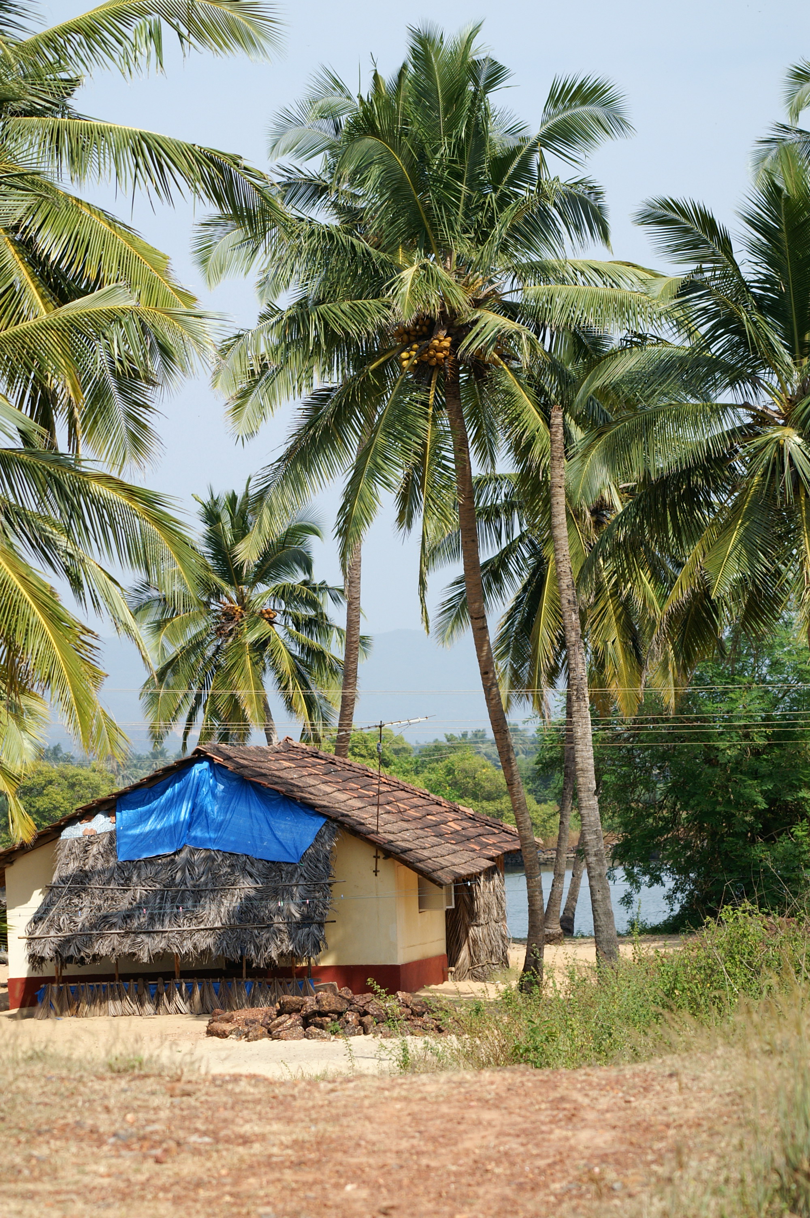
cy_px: 609
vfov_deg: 13.7
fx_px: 5071
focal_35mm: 150
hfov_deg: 9.1
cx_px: 405
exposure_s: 1/1000
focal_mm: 100
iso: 200
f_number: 6.3
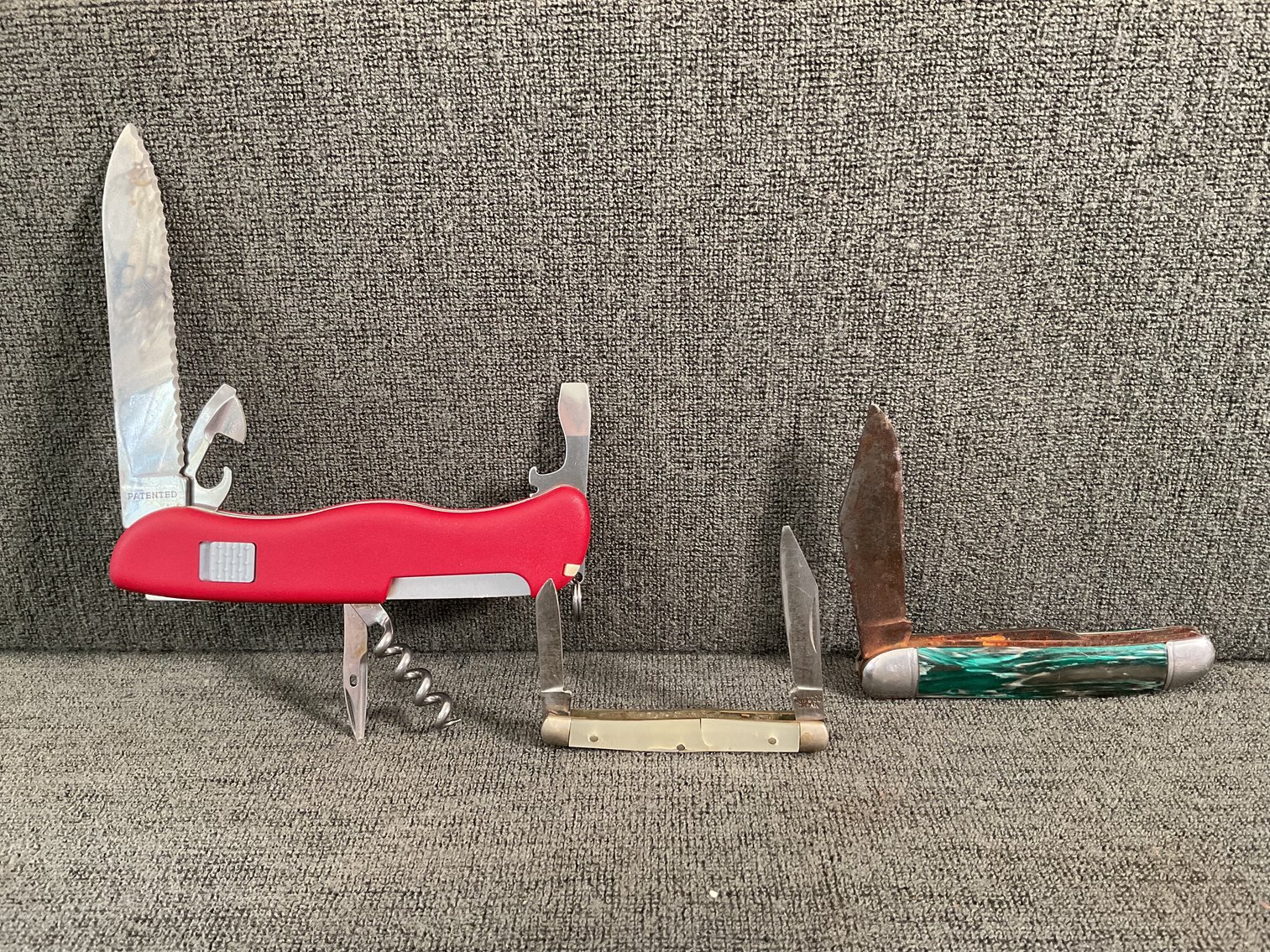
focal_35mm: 29
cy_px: 476
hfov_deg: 61.7
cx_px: 635
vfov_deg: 48.2
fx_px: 1064
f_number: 1.8
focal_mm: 3
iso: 200
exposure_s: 1/60
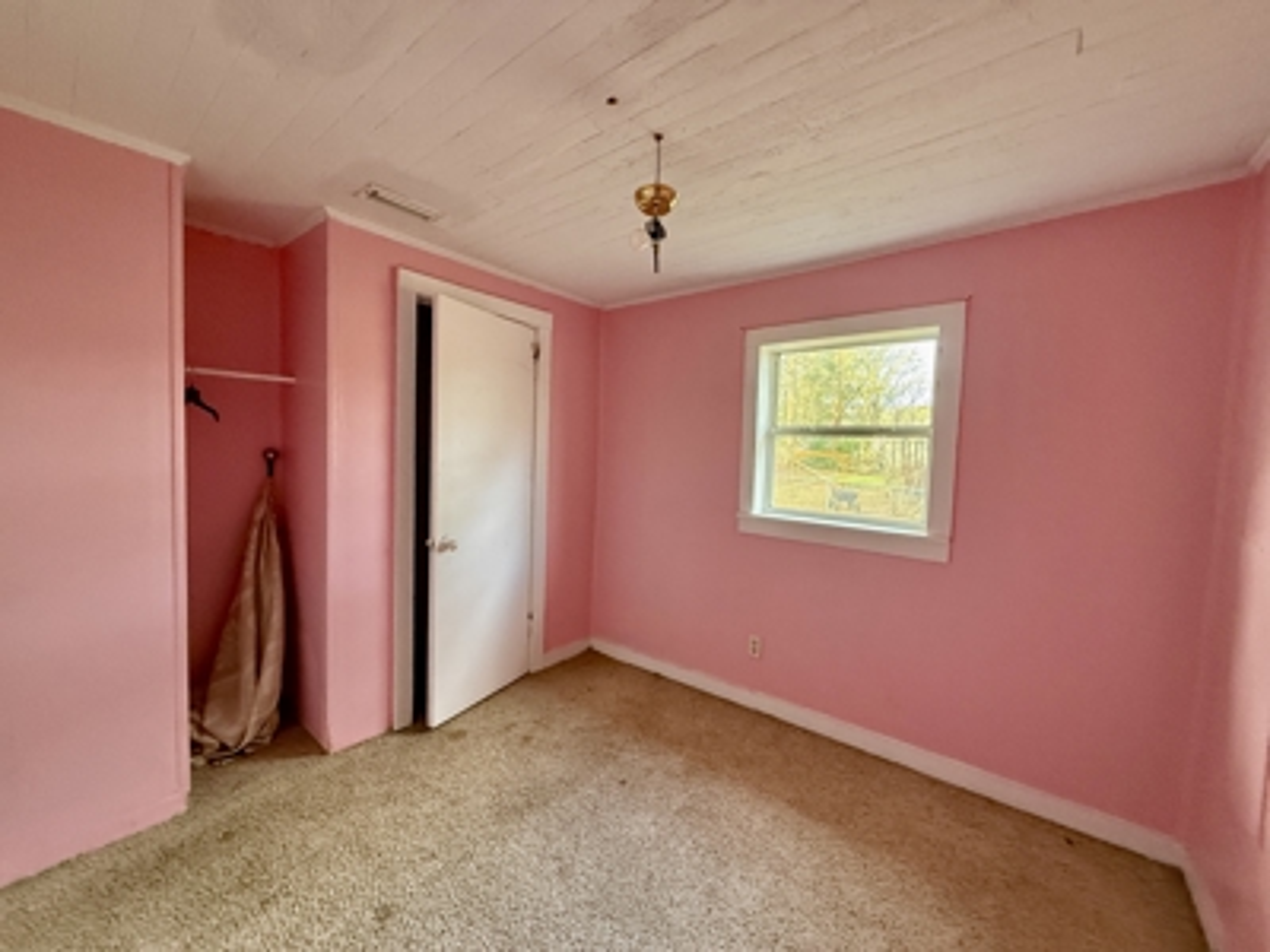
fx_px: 514
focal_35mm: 14
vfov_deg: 85.7
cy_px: 476
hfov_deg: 102.1
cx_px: 635
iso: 400
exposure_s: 1/84
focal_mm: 2.22
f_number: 2.2
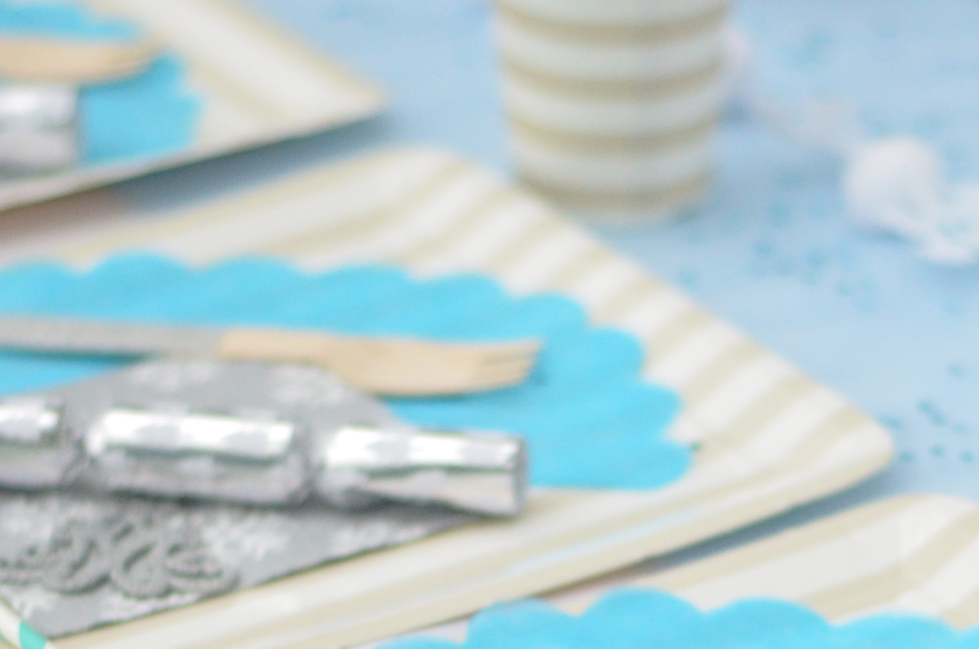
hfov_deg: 10.7
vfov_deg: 7.1
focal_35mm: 192
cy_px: 823
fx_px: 5211
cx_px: 768
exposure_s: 1/2000
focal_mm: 50
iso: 1600
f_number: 1.8
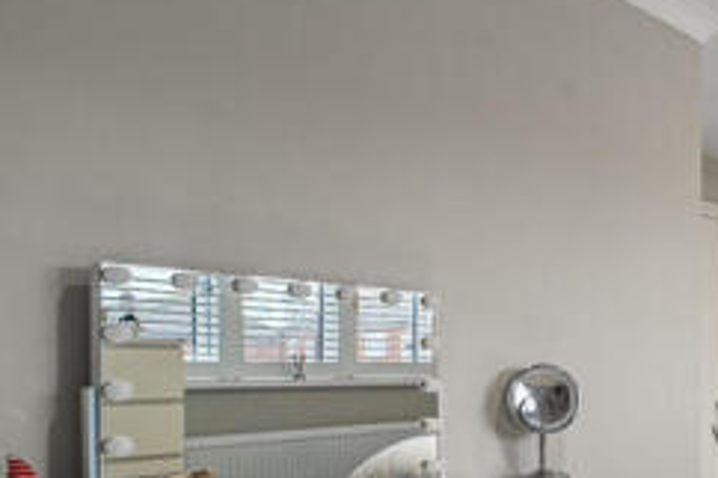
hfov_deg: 35.5
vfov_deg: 34.2
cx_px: 923
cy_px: 368
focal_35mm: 38
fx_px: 757
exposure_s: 1.6
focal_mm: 14
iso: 400
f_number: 8
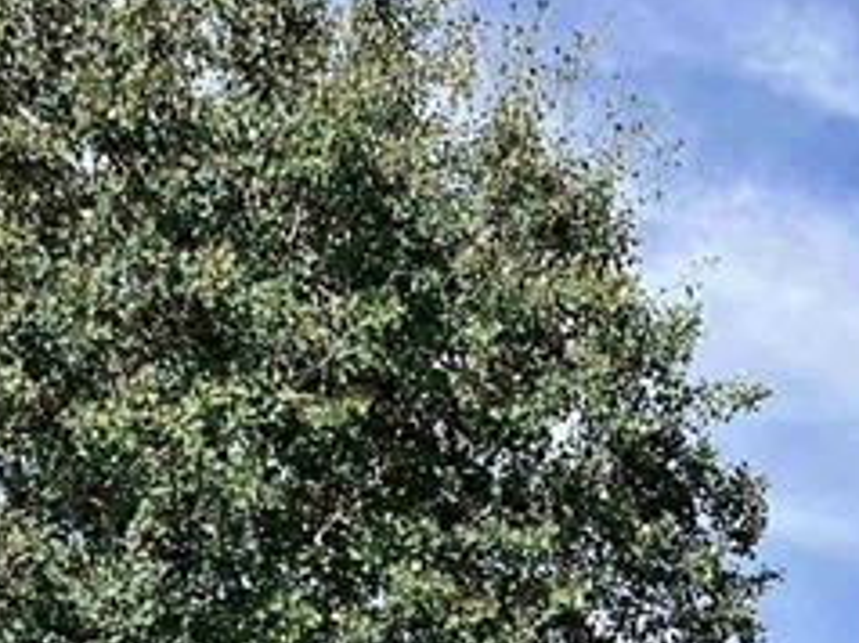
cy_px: 1293
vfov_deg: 11.8
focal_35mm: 112
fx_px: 2776
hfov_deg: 17.3
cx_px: 790
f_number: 1.6
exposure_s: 1/2967
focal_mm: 5.1
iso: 50
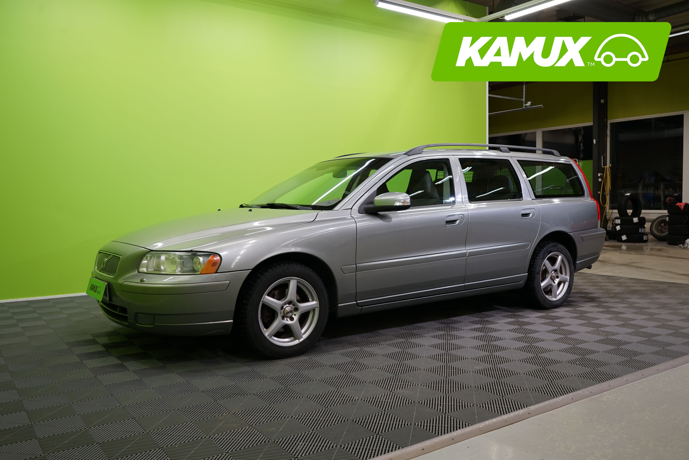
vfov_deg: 42.3
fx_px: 593
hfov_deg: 60.3
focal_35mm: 31
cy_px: 230
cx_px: 344
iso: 500
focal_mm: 31
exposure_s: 1/40
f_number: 5.6
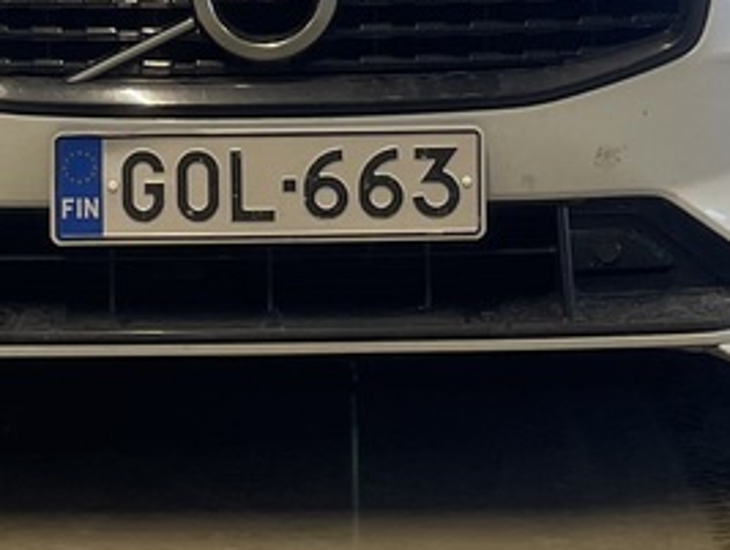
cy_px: 22
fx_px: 2956
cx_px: 219
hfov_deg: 14.0
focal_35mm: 140
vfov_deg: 10.5
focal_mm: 4.2
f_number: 1.6
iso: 40
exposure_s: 1/62
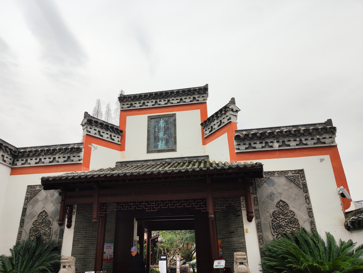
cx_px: 182
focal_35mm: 24
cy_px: 136
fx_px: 252
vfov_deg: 56.8
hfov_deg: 71.6
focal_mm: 6.92
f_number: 1.9
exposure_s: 1/498
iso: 50
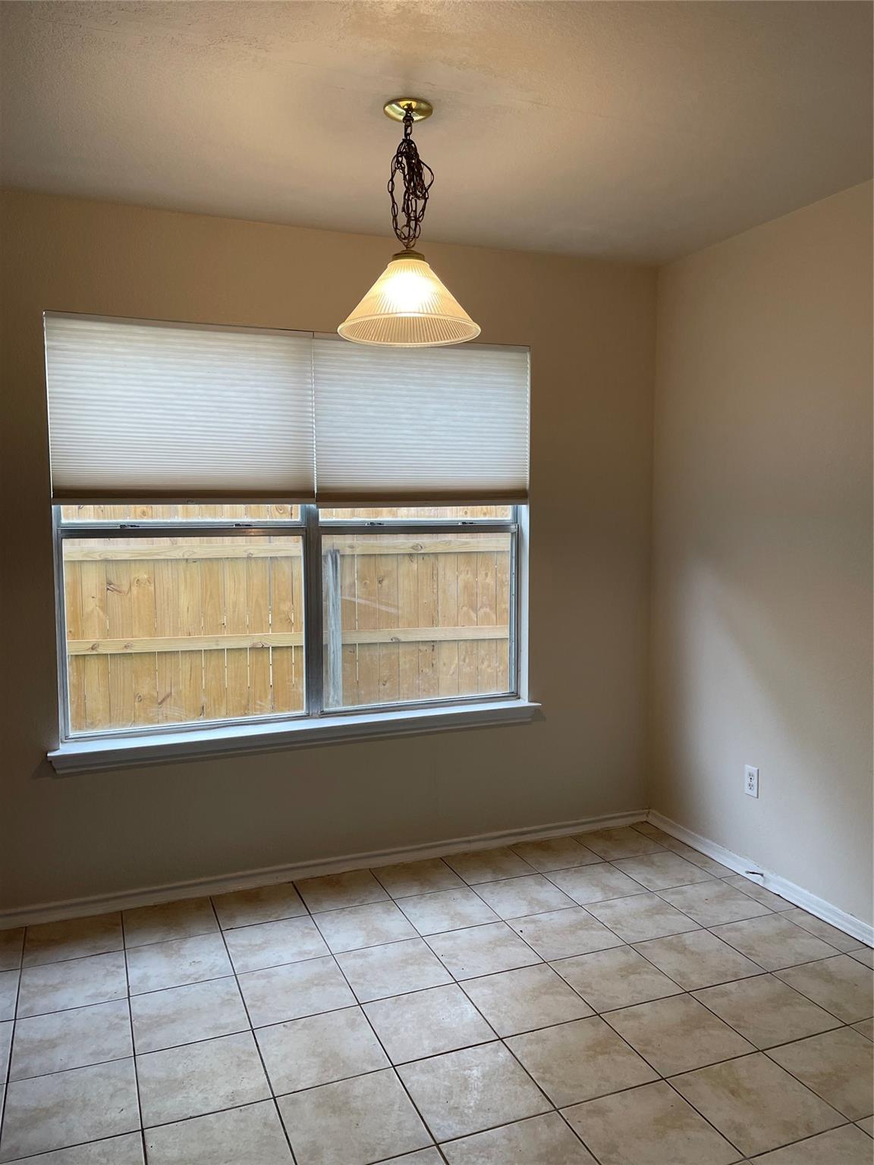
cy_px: 582
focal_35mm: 26
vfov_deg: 67.3
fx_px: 875
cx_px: 437
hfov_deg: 53.1
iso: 80
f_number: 1.6
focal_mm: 5.1
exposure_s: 1/120
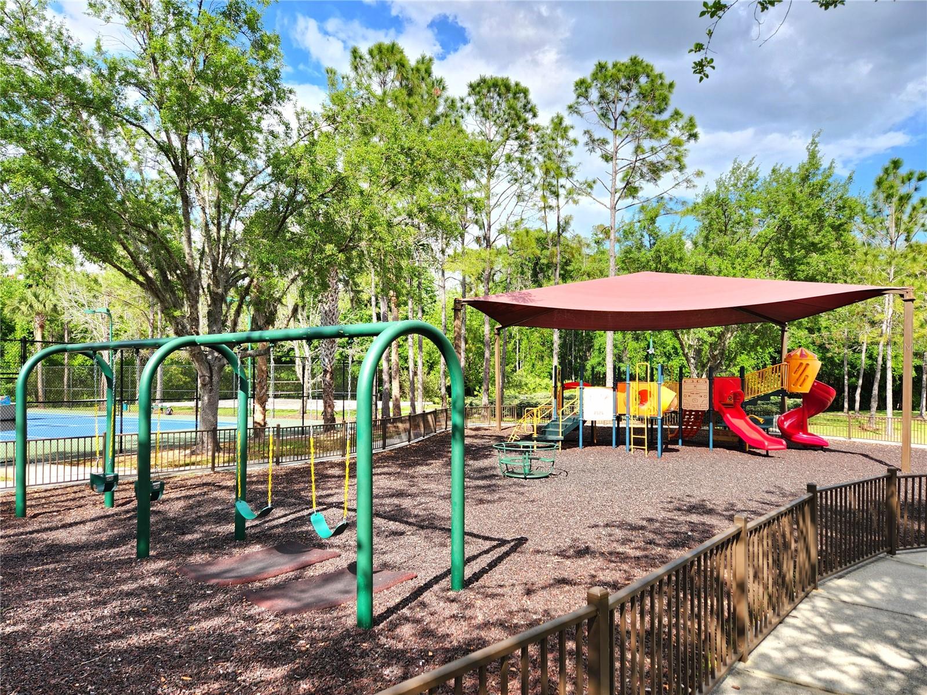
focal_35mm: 23
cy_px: 348
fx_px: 616
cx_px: 464
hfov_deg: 73.9
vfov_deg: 58.9
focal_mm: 5.4
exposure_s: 1/556
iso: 20
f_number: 1.8
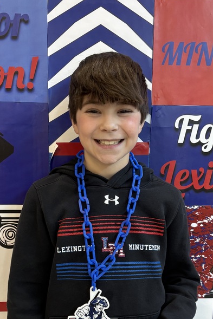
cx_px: 99
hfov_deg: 28.7
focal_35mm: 47
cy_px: 211
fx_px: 417
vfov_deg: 41.4
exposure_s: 1/60
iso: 125
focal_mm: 5.96
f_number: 1.6
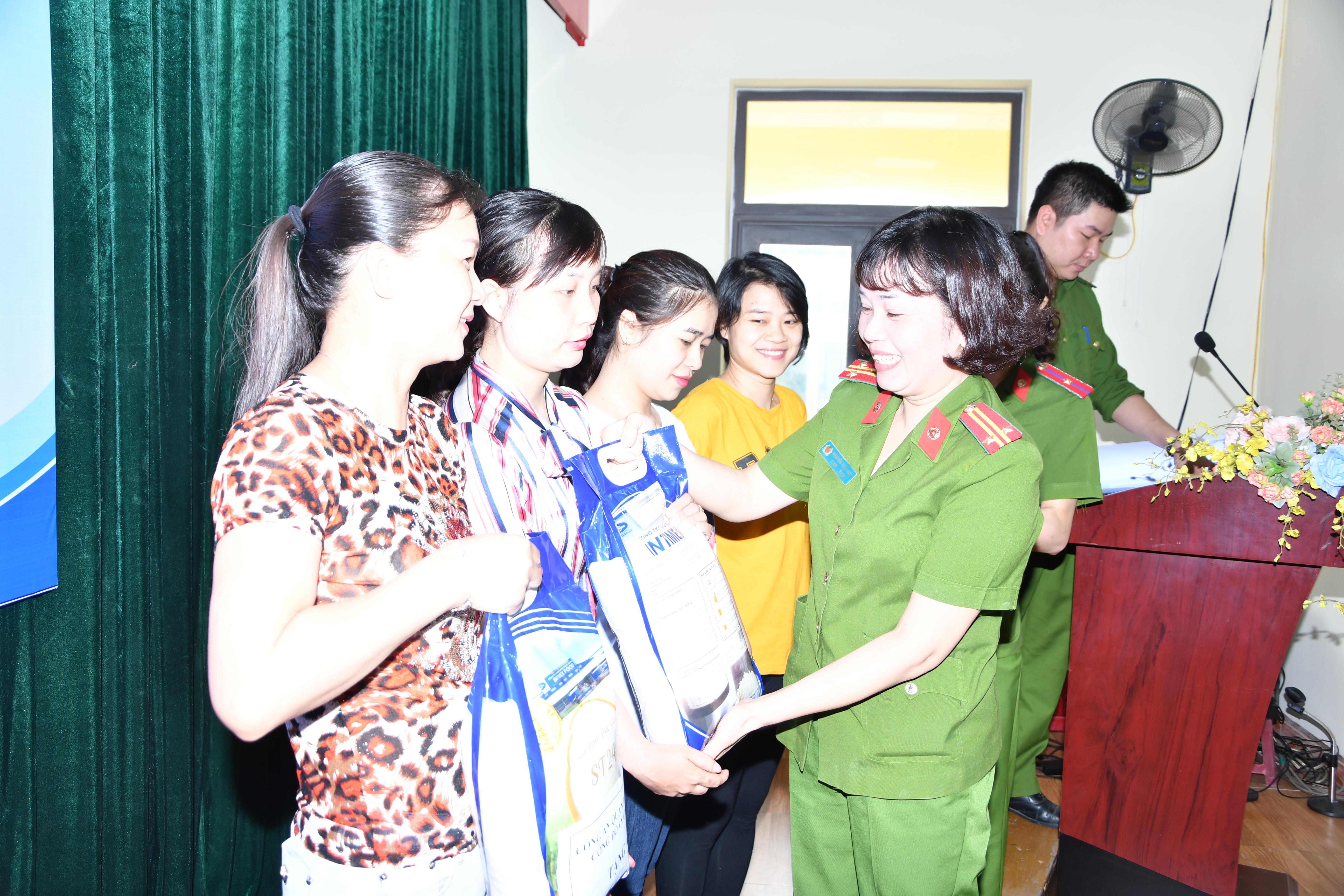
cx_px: 672
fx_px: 1176
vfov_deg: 41.7
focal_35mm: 32
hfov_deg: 59.5
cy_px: 448
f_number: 4
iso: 320
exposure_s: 1/200
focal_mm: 21
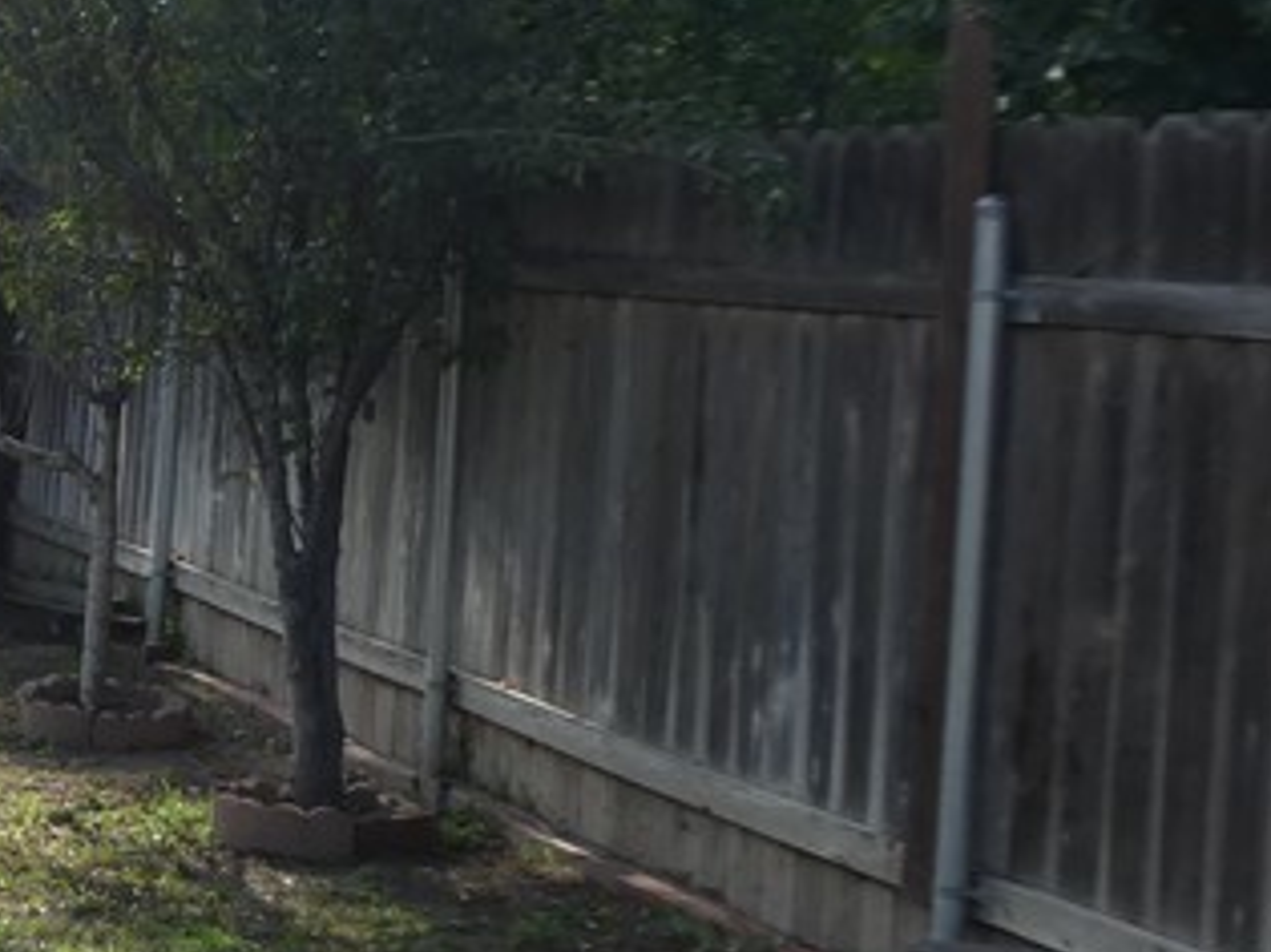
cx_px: -706
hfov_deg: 20.8
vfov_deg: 18.9
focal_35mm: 78
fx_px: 2863
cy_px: 355
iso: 80
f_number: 3.3
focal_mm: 4.3
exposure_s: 1/400
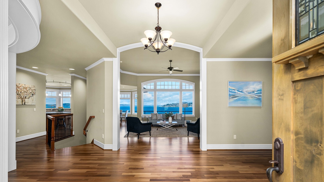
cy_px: 105
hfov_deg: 103.0
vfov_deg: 70.1
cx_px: 166
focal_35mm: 15
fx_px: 129
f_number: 6.7
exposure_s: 1/30
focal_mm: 14
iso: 640
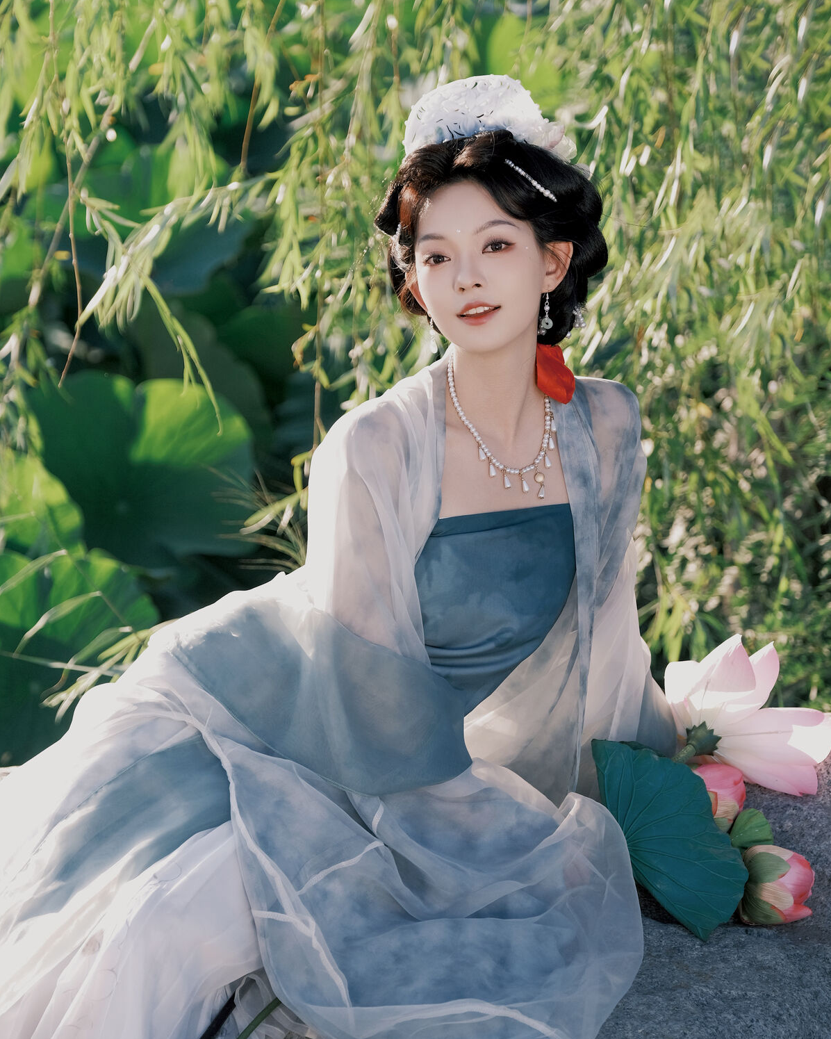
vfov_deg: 13.0
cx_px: 416
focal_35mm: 148
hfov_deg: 10.4
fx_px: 4550
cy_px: 460
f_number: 2.8
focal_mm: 87.1
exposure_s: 1/1000
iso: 400
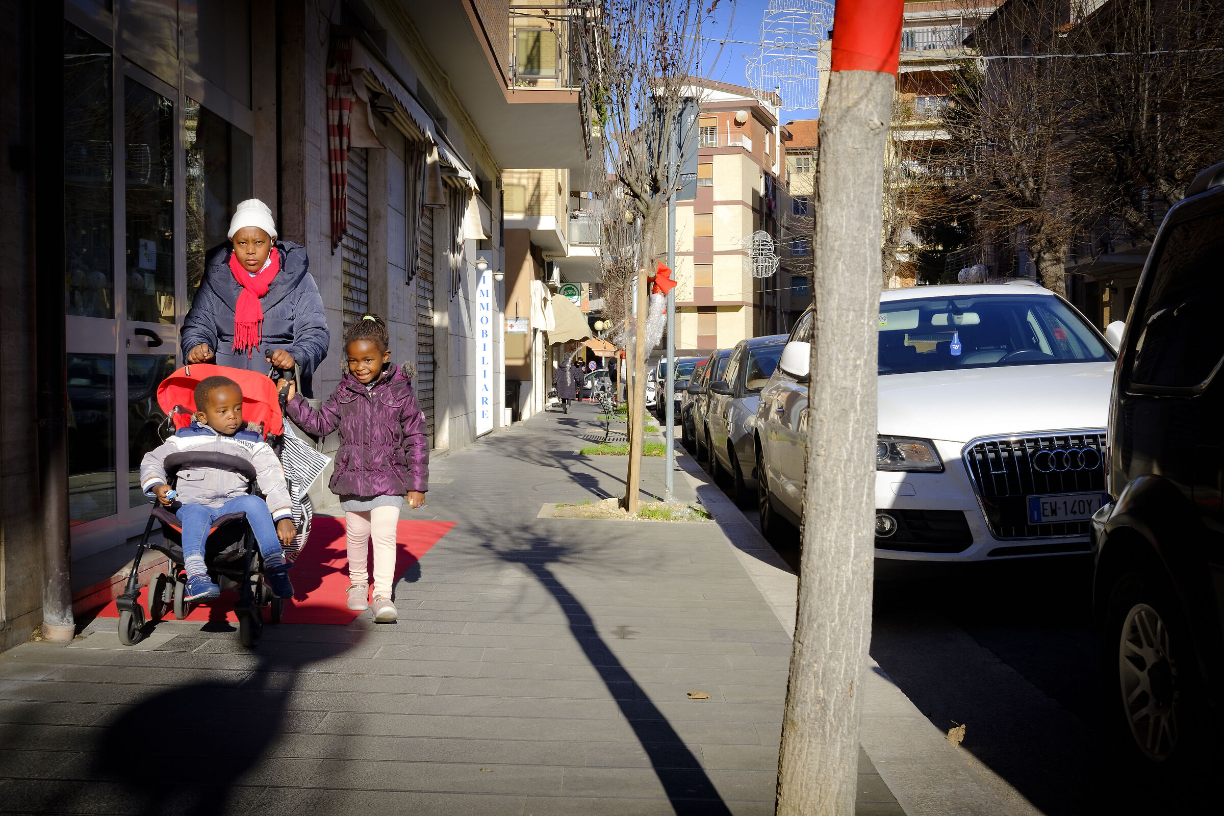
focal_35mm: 41
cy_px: 408
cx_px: 612
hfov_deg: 47.4
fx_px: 1394
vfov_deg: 32.6
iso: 200
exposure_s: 1/200
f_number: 8
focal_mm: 27
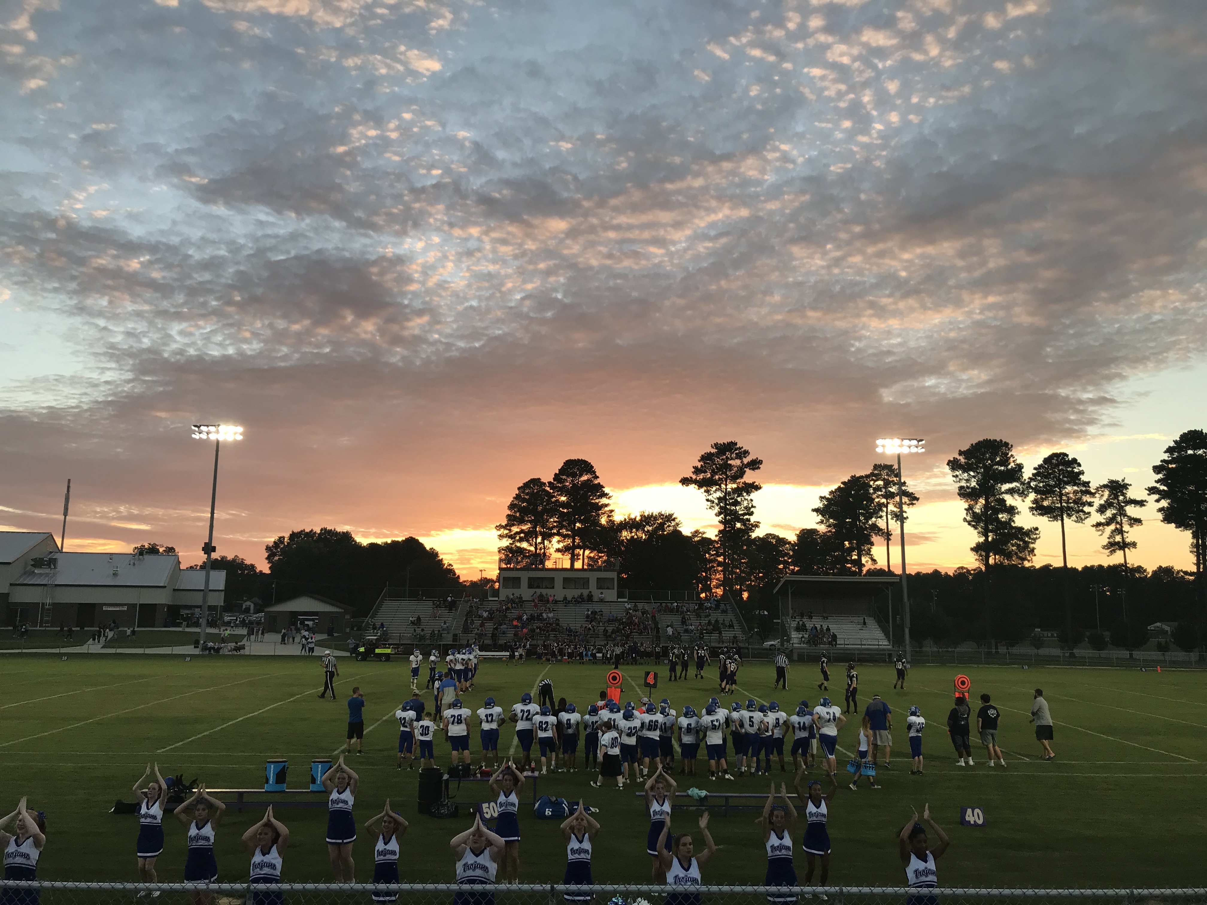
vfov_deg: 49.7
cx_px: 604
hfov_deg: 63.4
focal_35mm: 28
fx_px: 976
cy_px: 452
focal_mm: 3.99
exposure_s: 1/179
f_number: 1.8
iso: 20
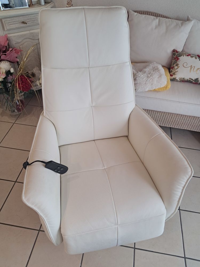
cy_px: 134
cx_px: 100
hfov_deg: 51.4
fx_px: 208
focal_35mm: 27
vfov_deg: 65.3
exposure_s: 1/50
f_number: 1.8
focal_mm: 4
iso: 100
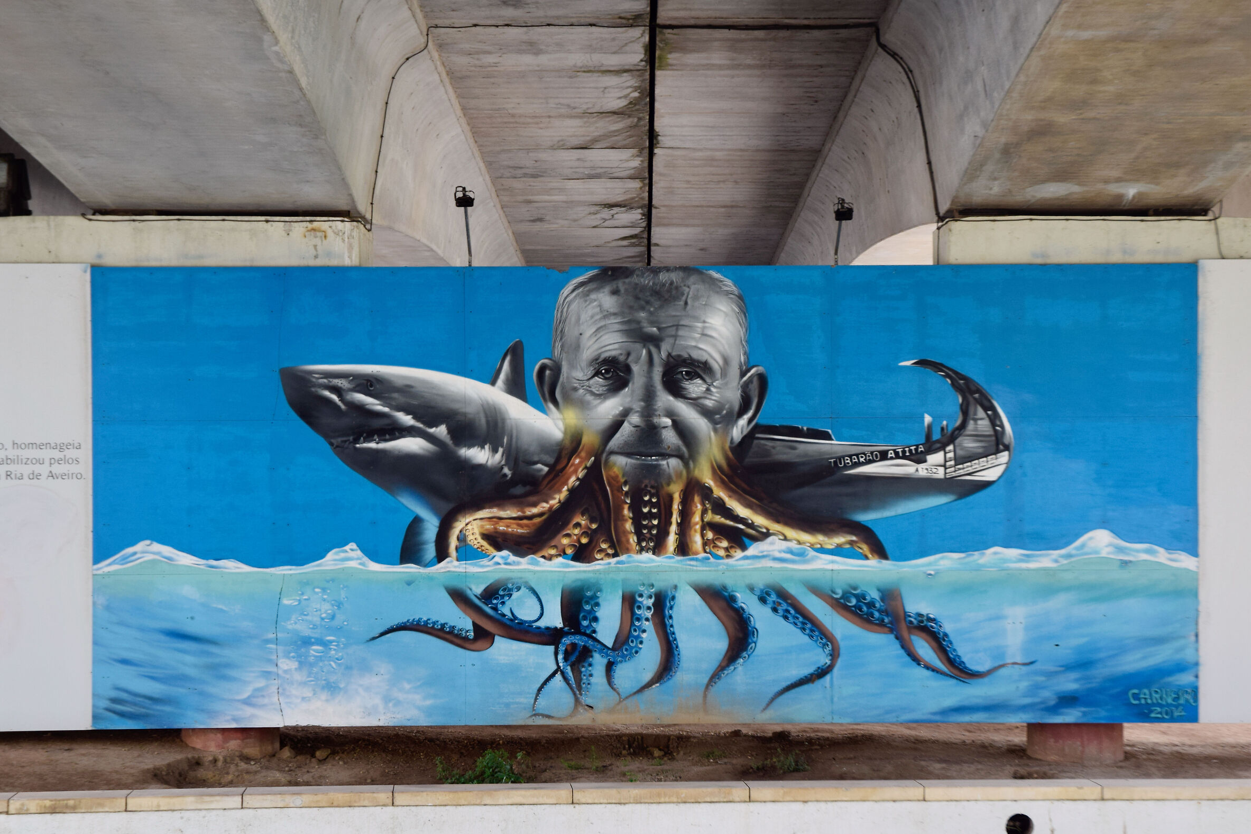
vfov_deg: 19.5
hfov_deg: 28.8
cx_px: 630
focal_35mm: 70
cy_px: 419
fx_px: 2432
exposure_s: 1/160
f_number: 6.3
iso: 400
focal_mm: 46
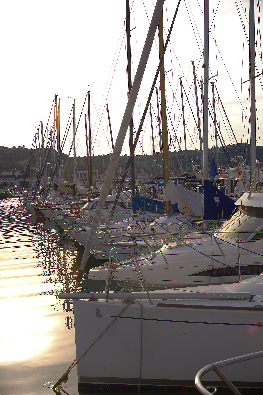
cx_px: 132
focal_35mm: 50
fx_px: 547
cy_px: 198
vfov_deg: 39.6
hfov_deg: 27.0
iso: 100
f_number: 14
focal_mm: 50
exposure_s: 1/80
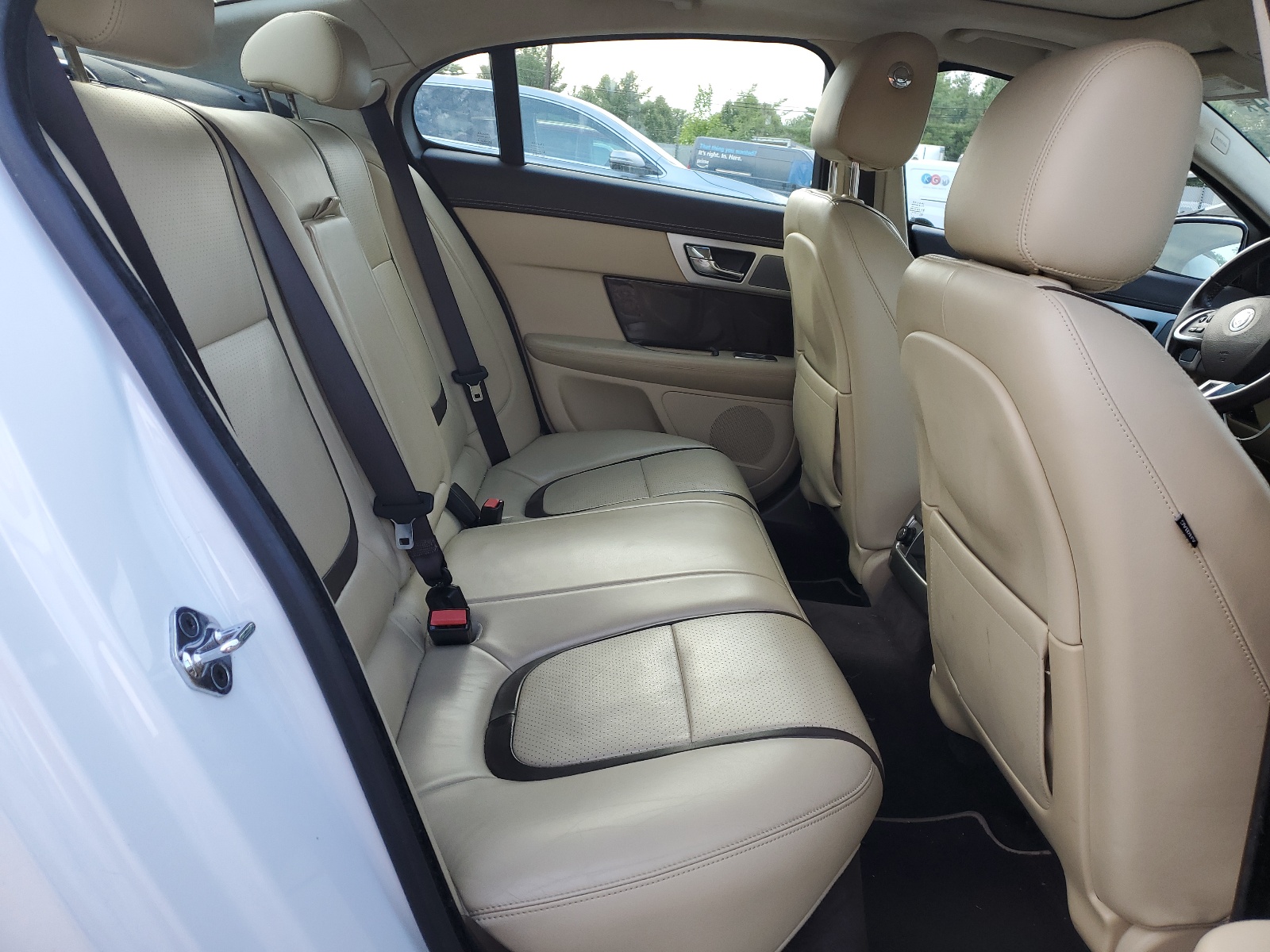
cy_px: 476
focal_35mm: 26
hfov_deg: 67.3
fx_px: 954
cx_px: 635
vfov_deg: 53.1
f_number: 1.5
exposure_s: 1/172
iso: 50
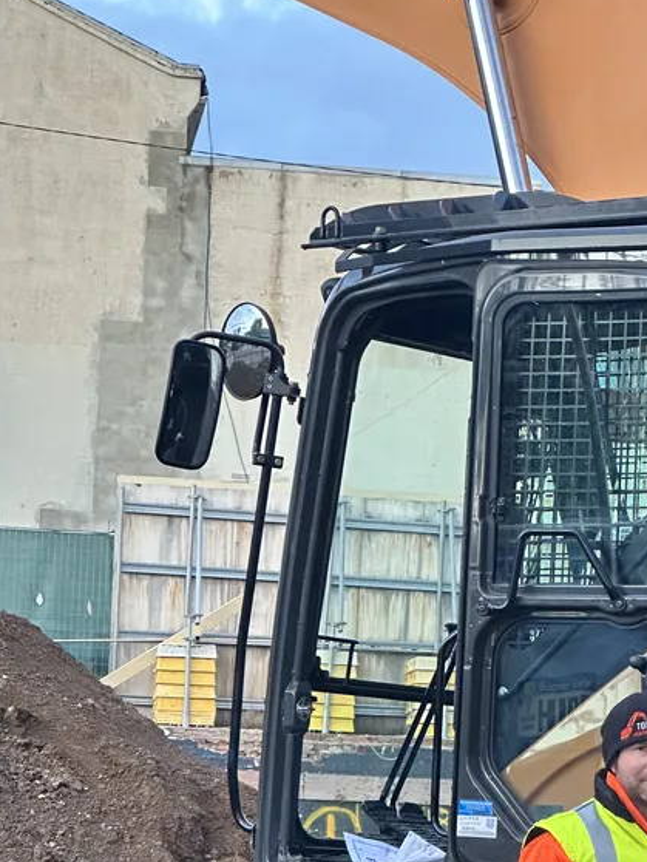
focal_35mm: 149
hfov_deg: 9.9
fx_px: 3710
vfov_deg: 13.2
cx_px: 622
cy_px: 738
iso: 400
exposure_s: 1/60
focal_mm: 9
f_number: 2.8
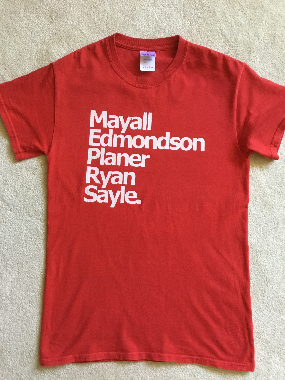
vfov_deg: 58.4
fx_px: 340
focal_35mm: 31
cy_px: 190
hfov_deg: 45.4
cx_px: 142
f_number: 2.4
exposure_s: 1/33
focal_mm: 3.3
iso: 160
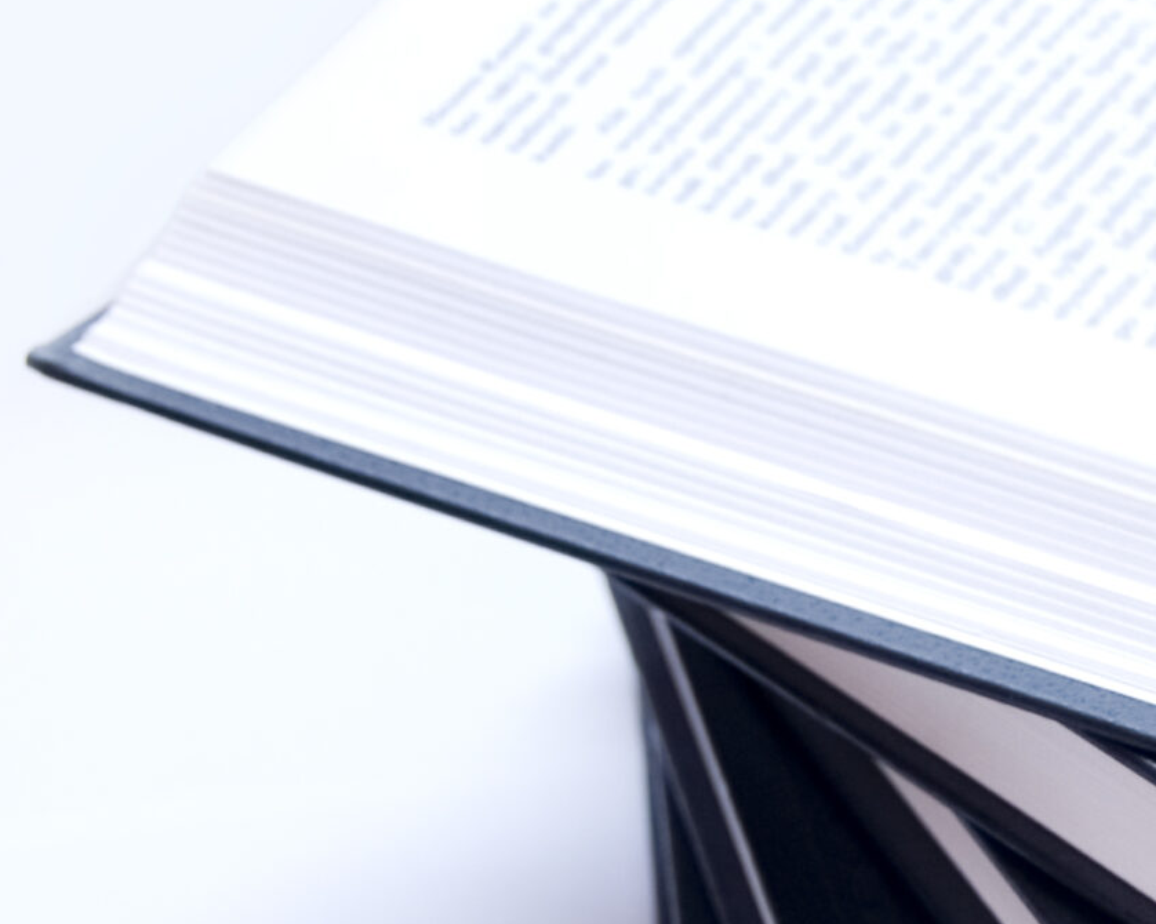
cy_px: 634
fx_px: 6616
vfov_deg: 8.0
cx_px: 1145
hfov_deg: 9.9
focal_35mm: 193
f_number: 5.3
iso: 200
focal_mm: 45
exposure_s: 1/40
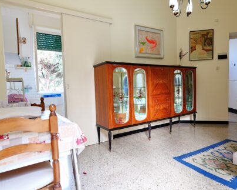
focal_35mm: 17
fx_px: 119
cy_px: 95
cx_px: 106
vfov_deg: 76.9
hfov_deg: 89.3
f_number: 2.8
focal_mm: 10
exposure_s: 1/60
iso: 250
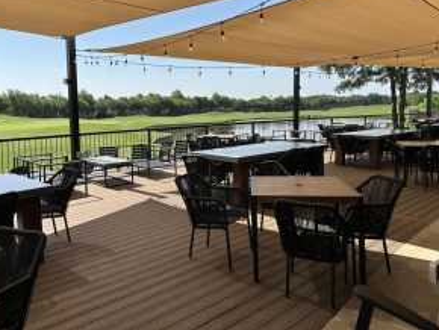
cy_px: 132
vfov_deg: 48.0
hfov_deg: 61.5
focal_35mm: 29
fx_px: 368
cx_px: 198
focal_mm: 6.9
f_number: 1.8
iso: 80
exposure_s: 1/4016
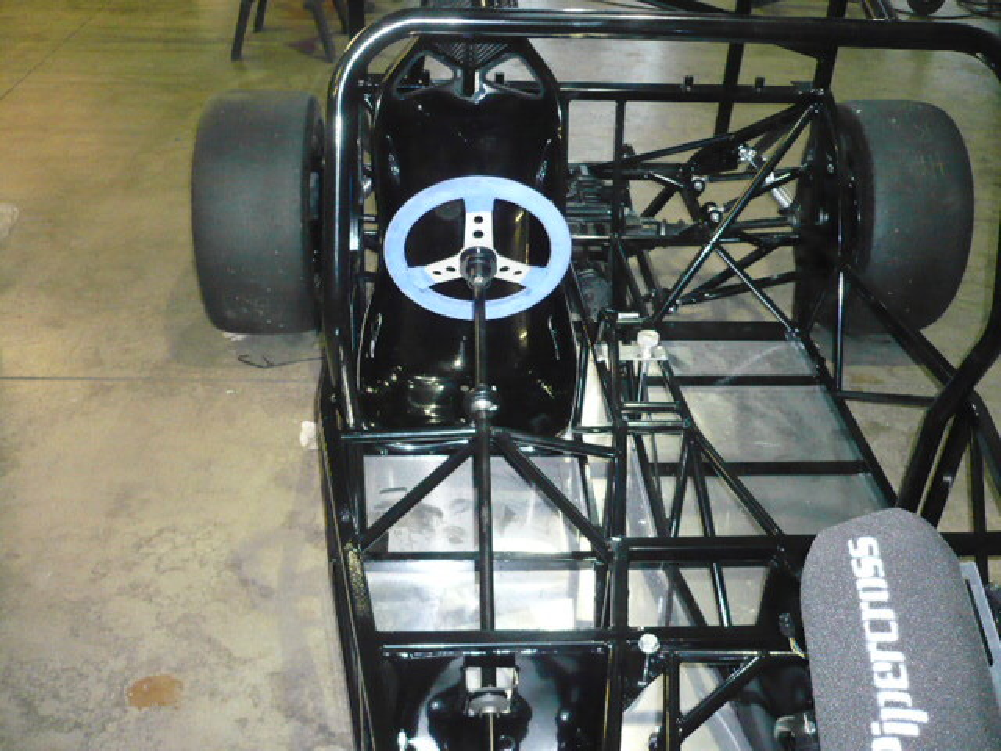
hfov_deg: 52.6
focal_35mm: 35
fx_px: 1012
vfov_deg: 40.7
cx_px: 500
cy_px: 376
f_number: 2.8
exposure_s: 1/30
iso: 640
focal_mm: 5.8
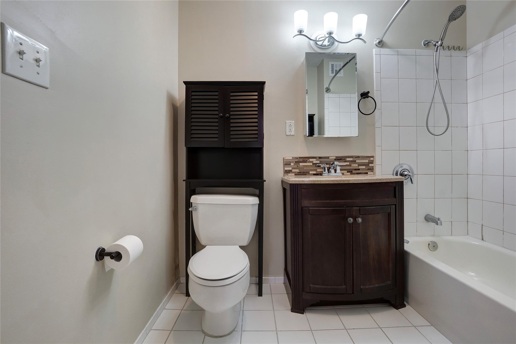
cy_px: 172
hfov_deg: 100.4
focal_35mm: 15
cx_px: 258
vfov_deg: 77.3
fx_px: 215
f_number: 9
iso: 800
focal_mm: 10
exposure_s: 1/30
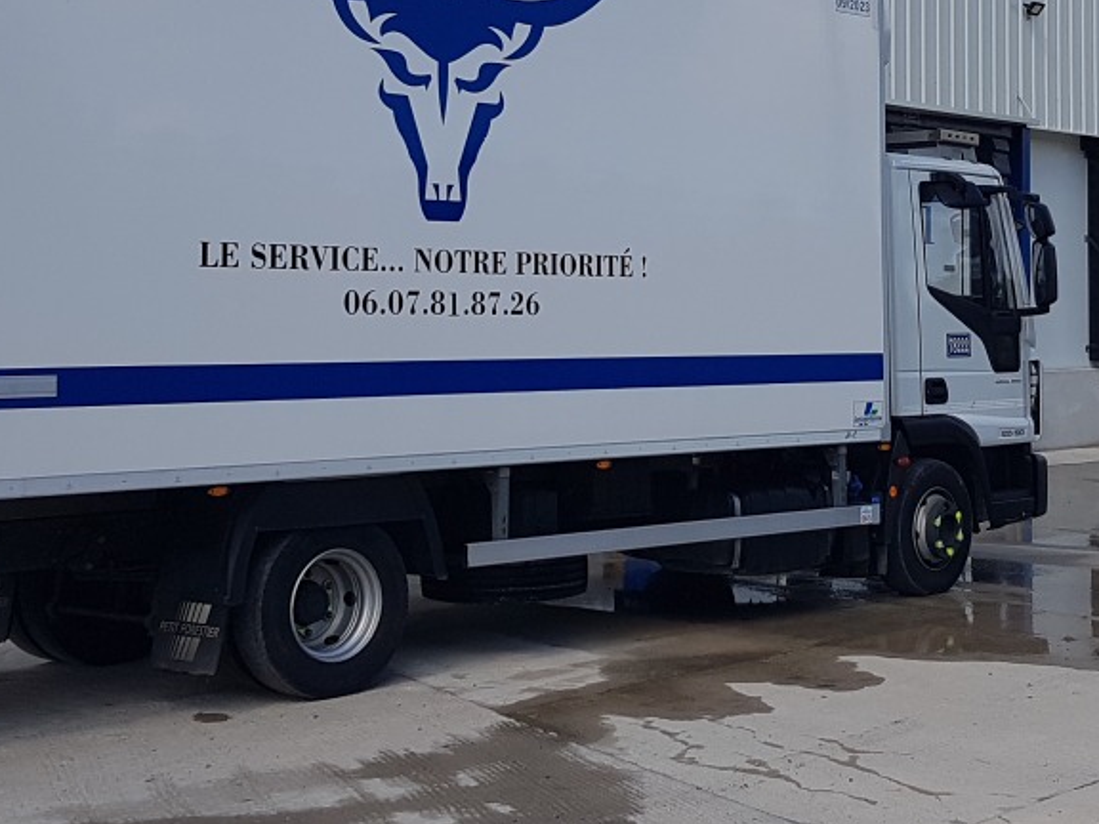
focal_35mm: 65
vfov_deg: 22.3
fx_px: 2064
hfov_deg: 29.6
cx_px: 738
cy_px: 168
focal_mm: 4.2
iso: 50
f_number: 1.7
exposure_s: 1/2848
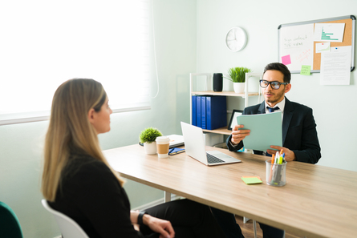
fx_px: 357
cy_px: 121
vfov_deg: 36.9
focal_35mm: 36
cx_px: 179
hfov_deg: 53.1
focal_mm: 35
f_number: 1.8
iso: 250
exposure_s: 1/160
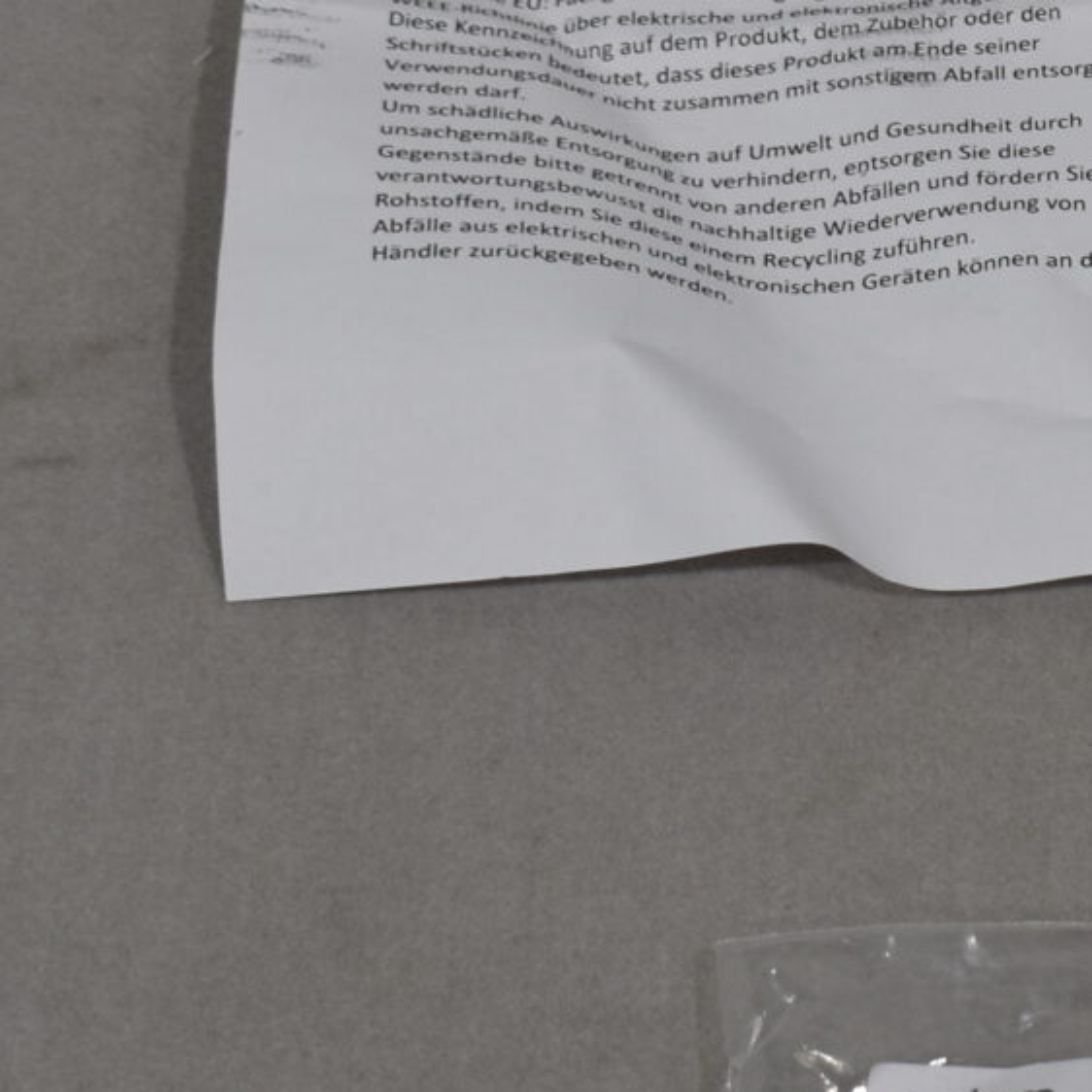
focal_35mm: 151
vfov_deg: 11.5
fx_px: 5389
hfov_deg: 11.2
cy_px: 228
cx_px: 1477
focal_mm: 26
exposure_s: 1/125
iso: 250
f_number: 5.6
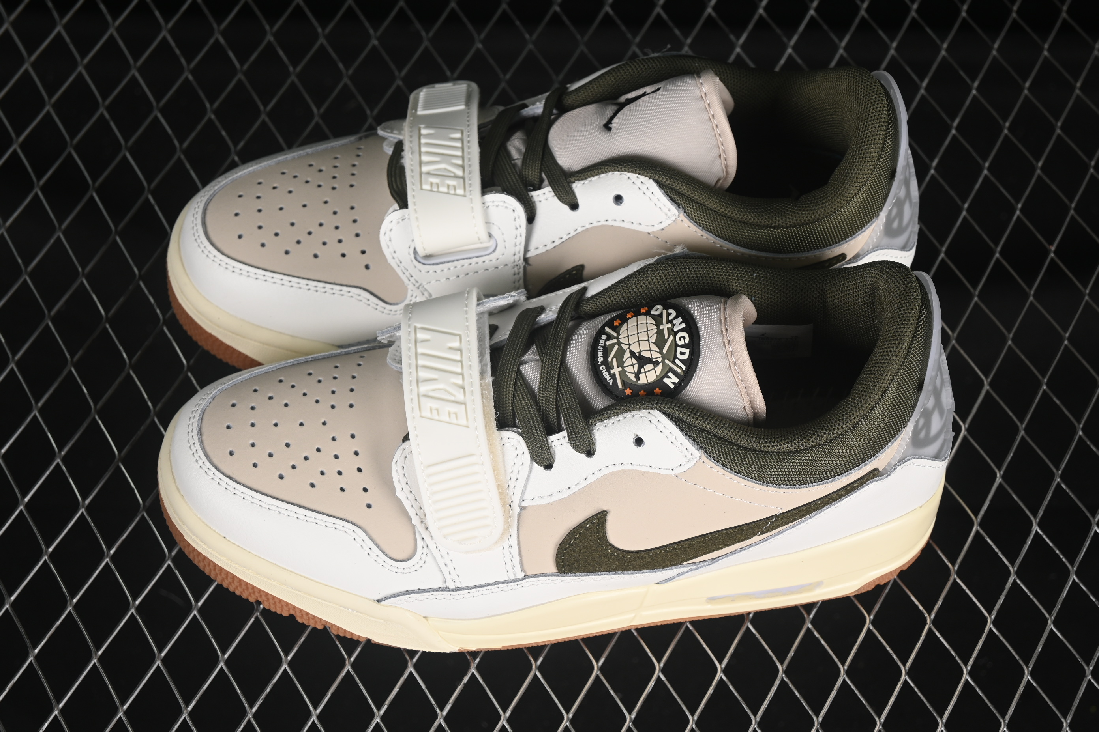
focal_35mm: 75
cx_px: 550
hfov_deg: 27.0
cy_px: 366
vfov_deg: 18.2
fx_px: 2289
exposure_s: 1/80
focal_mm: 50
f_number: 7.1
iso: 160
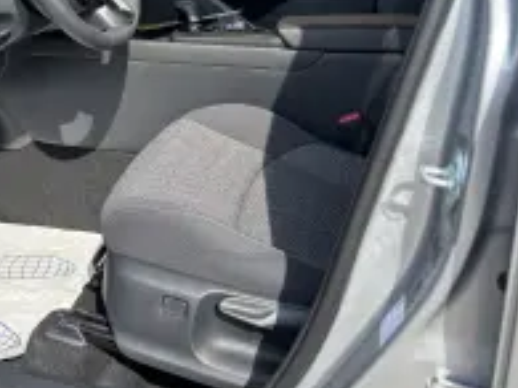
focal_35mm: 48
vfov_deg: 29.1
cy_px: 43
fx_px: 718
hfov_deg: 38.6
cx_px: 128
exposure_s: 1/693
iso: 50
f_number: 1.6
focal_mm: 5.96
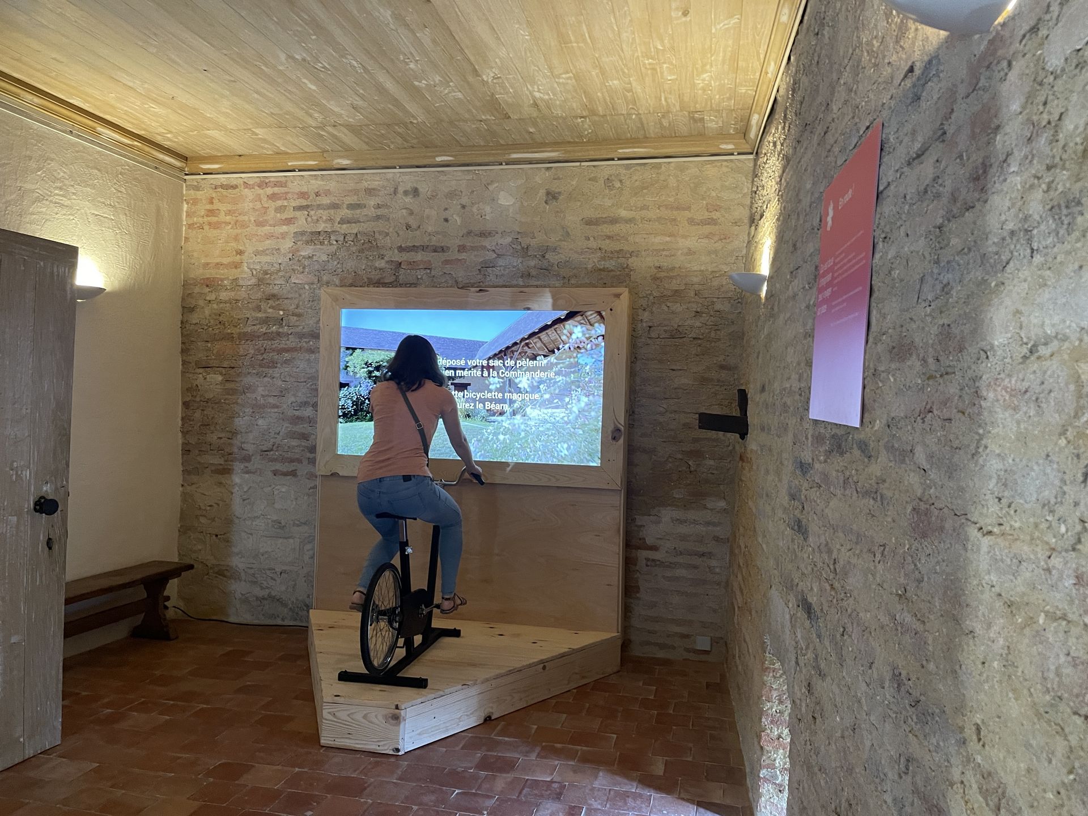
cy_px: 408
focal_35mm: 26
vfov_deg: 53.1
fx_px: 817
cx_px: 544
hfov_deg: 67.3
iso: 320
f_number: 1.6
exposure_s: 1/50
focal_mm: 4.2
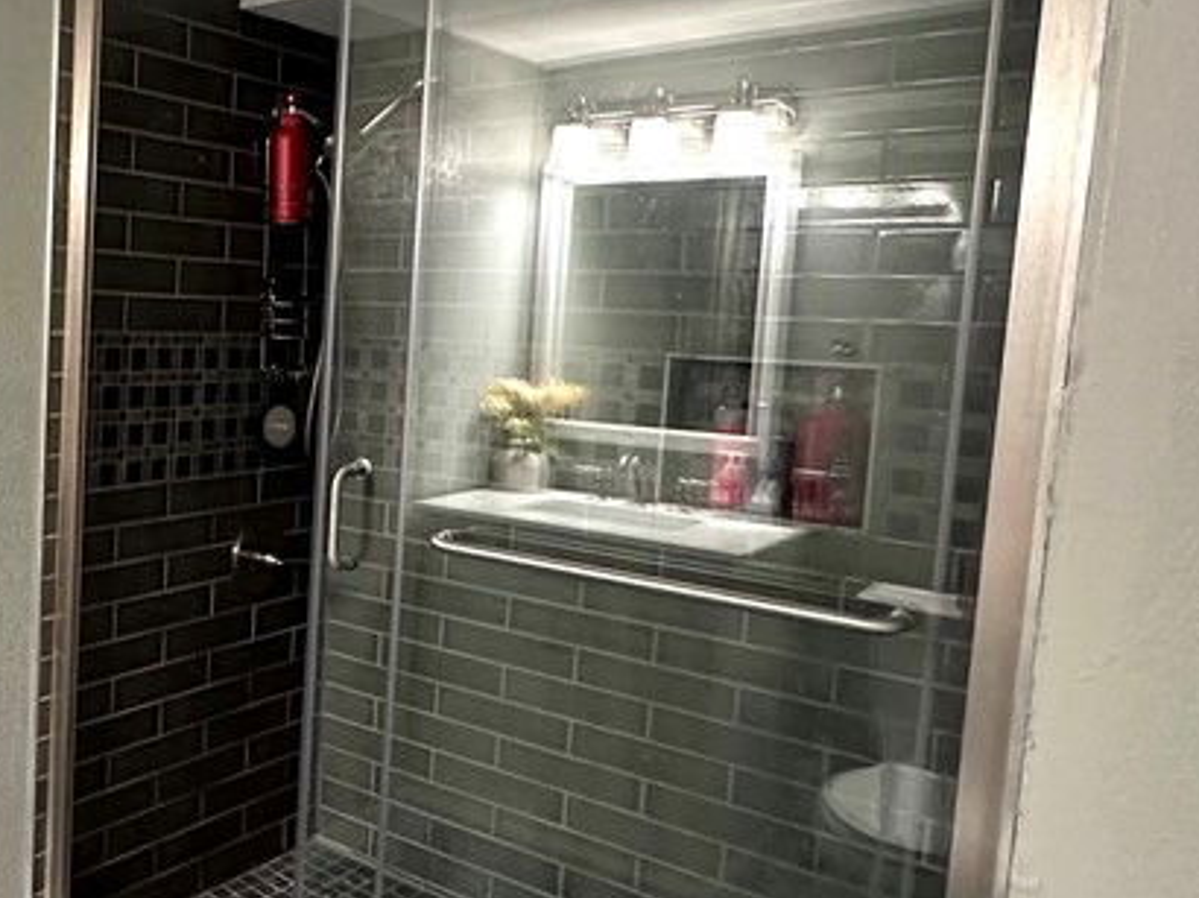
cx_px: 50
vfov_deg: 40.6
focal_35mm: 35
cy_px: 410
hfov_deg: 45.8
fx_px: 1212
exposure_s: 1/60
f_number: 2.2
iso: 320
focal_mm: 2.22
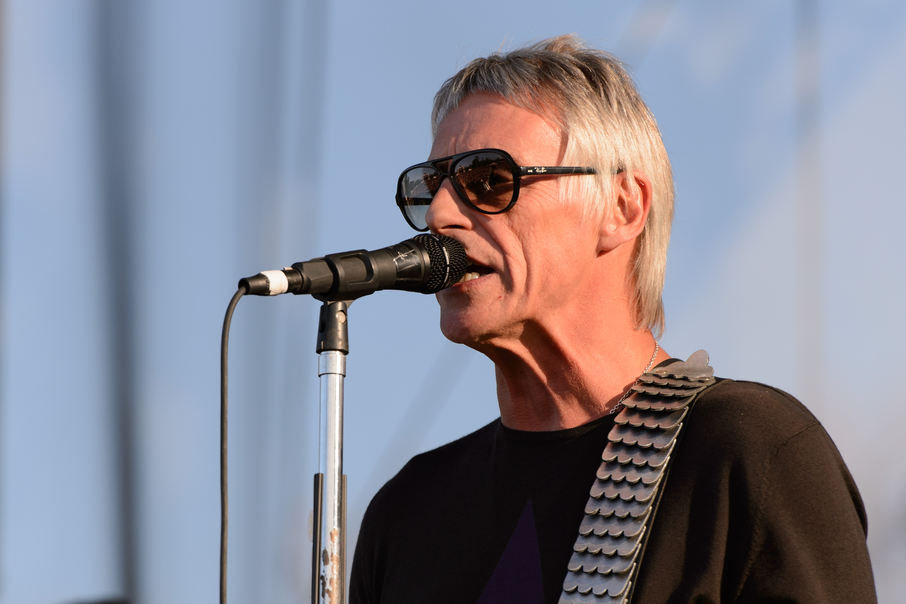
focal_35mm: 200
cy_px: 302
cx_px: 453
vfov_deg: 6.9
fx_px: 5033
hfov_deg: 10.3
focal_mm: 200
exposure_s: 1/400
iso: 100
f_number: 4
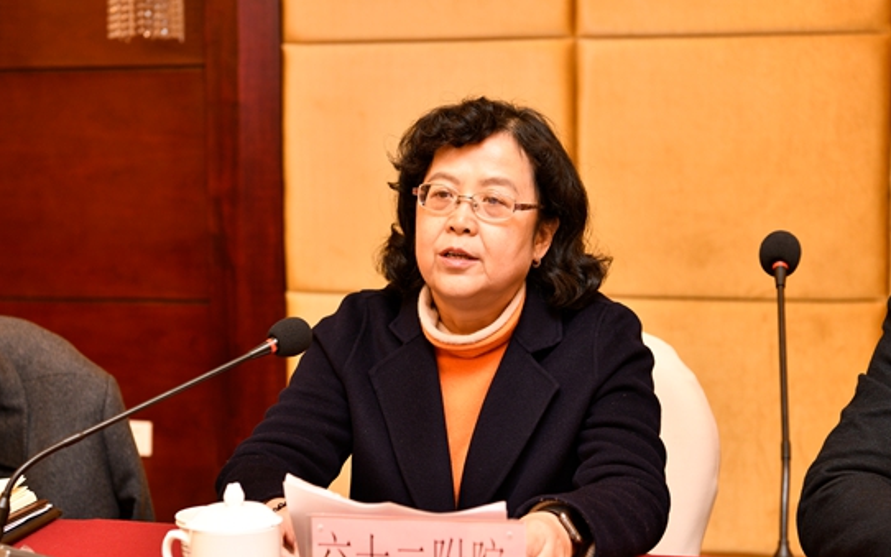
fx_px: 1700
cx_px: 444
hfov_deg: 29.4
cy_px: 325
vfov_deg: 18.6
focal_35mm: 70
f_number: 4.5
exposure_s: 1/100
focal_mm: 62
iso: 800
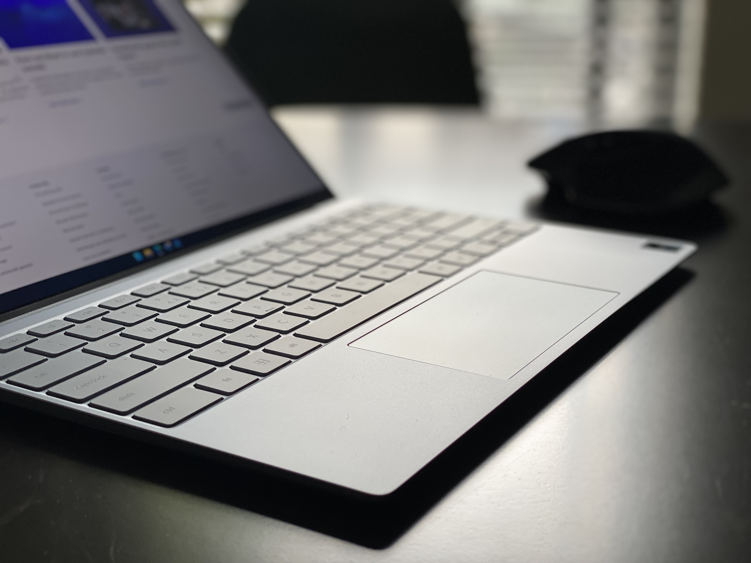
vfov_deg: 28.0
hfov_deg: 36.8
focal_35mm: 52
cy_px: 282
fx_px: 1128
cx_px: 376
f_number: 2
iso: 50
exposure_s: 1/122
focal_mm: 6
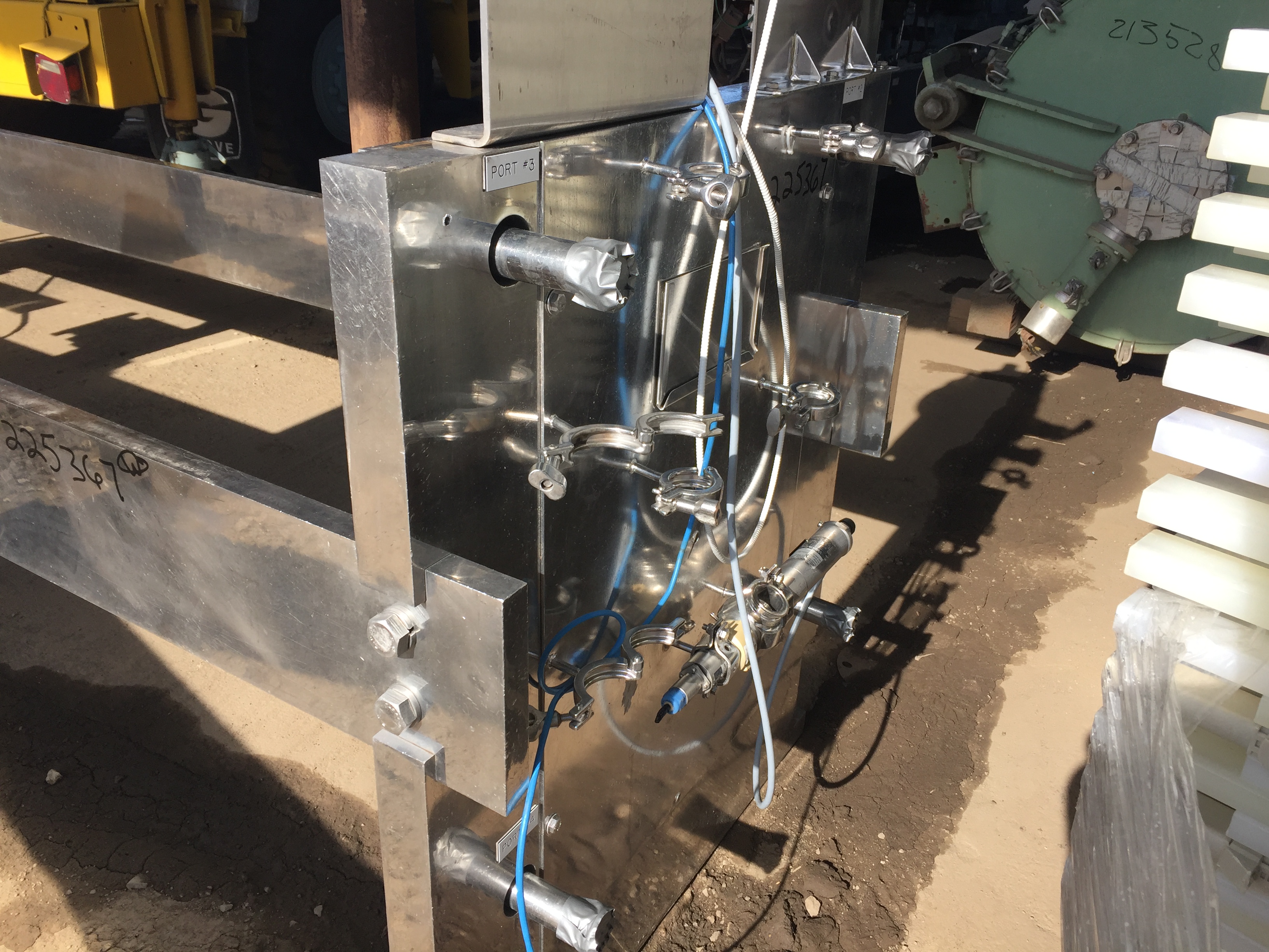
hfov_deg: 61.7
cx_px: 634
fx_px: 1063
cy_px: 476
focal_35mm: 29
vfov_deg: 48.2
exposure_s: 1/898
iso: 32
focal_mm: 4.15
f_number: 2.2
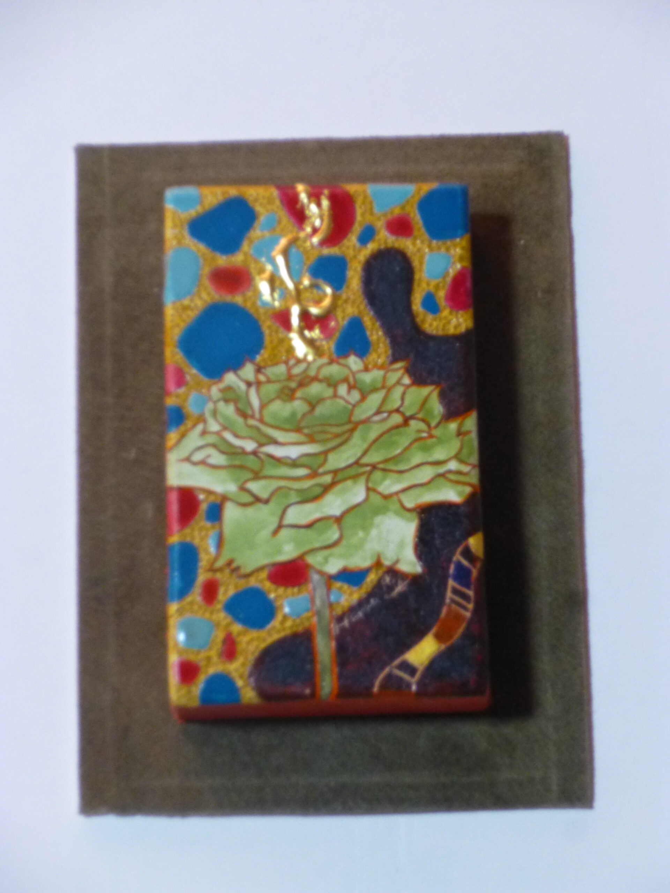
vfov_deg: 14.8
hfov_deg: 11.1
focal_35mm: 133
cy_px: 446
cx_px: 335
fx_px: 3432
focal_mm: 23.7
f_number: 5.8
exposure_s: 1/50
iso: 800
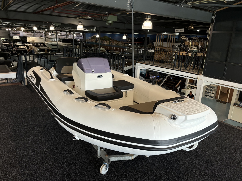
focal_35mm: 26
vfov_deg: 53.1
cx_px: 121
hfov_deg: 67.3
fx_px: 182
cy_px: 90
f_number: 1.6
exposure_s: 1/100
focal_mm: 5.96
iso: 100
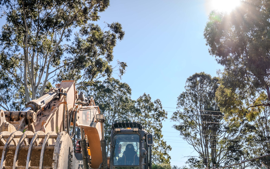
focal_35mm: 44
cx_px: 127
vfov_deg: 28.6
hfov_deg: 45.2
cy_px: 133
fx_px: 324
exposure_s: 1/200
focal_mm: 24
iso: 100
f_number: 5.6
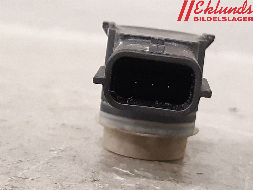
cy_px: 95
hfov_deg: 67.3
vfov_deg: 53.1
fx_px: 190
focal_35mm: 26
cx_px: 126
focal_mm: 3.93
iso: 250
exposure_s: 1/33
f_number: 1.7
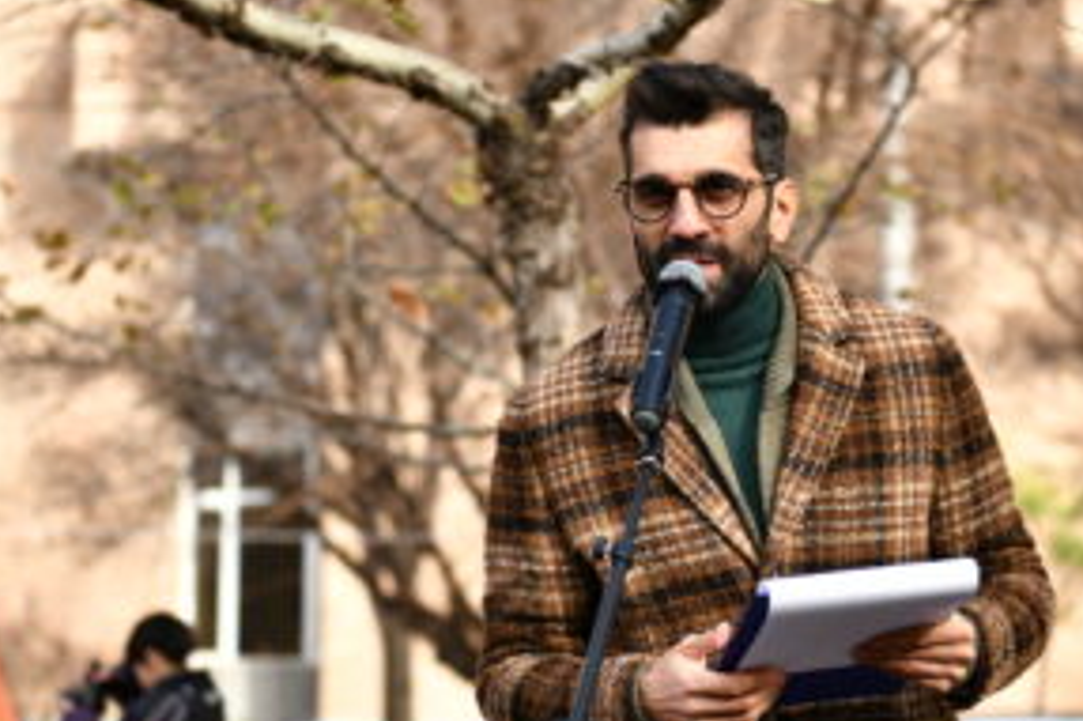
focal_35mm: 122
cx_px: 611
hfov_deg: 16.8
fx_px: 3668
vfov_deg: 11.2
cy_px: 470
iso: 200
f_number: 3.2
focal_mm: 70
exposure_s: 1/640
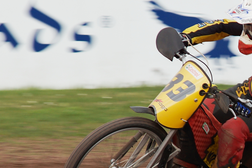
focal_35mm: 649
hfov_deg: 3.2
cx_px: 258
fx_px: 4543
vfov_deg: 2.1
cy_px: 122
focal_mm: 200
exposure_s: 1/500
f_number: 7.1
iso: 100
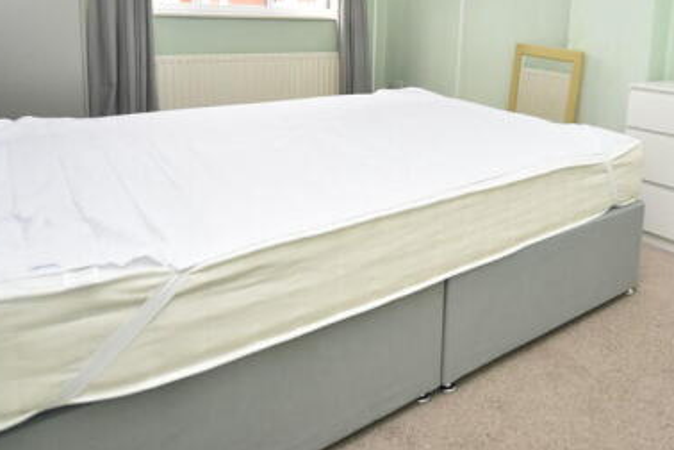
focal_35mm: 26
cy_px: 85
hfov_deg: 68.4
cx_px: 416
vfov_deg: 46.7
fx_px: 487
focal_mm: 10
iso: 400
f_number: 5
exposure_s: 1/200
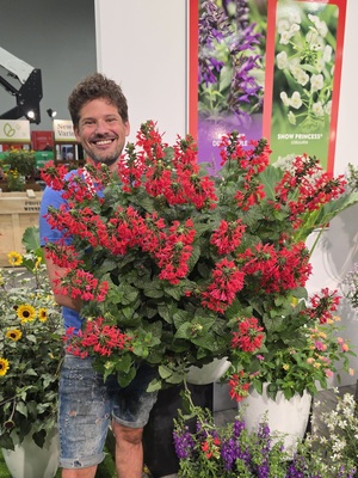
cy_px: 239
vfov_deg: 73.9
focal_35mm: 23
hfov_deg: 58.9
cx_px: 179
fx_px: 317
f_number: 1.7
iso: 100
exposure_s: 1/120
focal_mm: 6.3
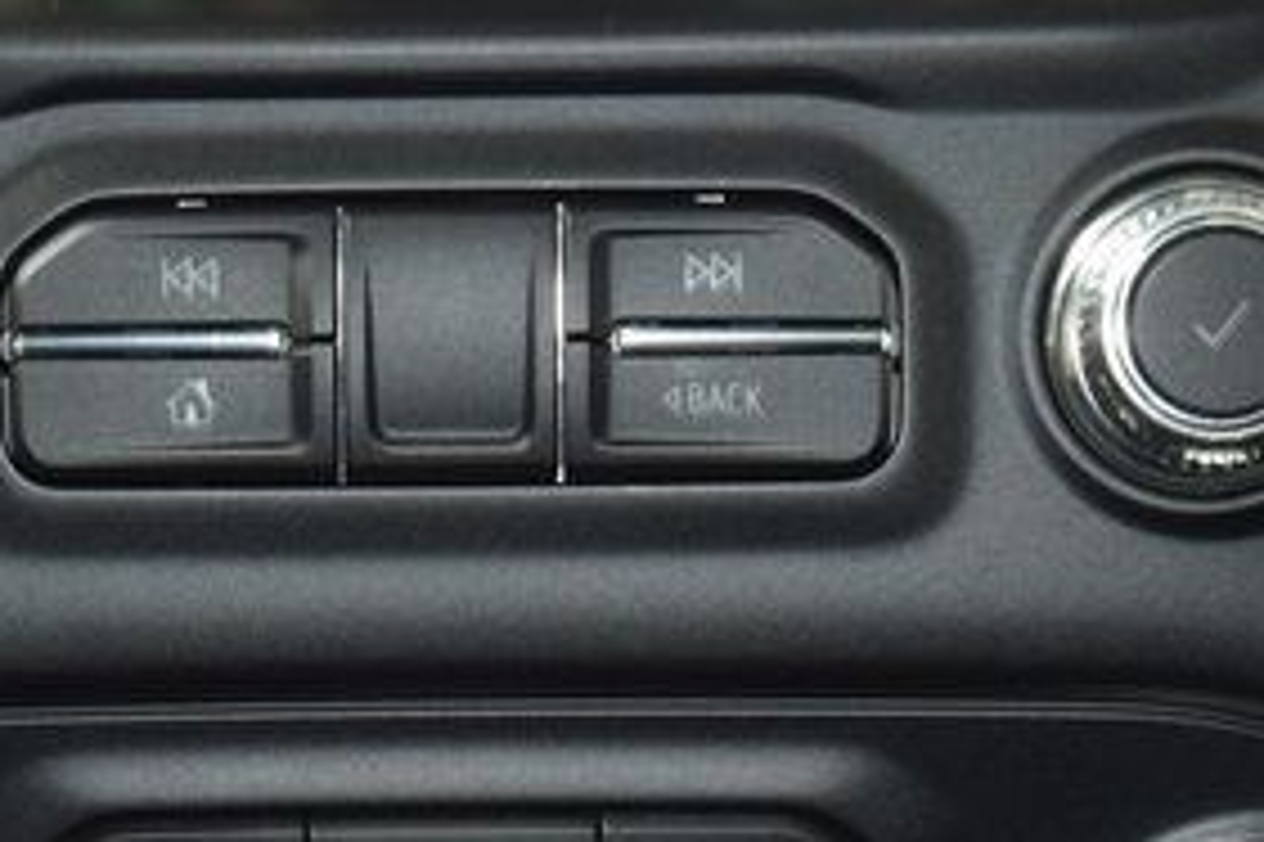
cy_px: 952
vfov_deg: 8.0
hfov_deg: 12.0
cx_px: 418
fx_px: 6000
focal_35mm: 171
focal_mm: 50
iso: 1400
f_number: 4.5
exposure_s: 1/15
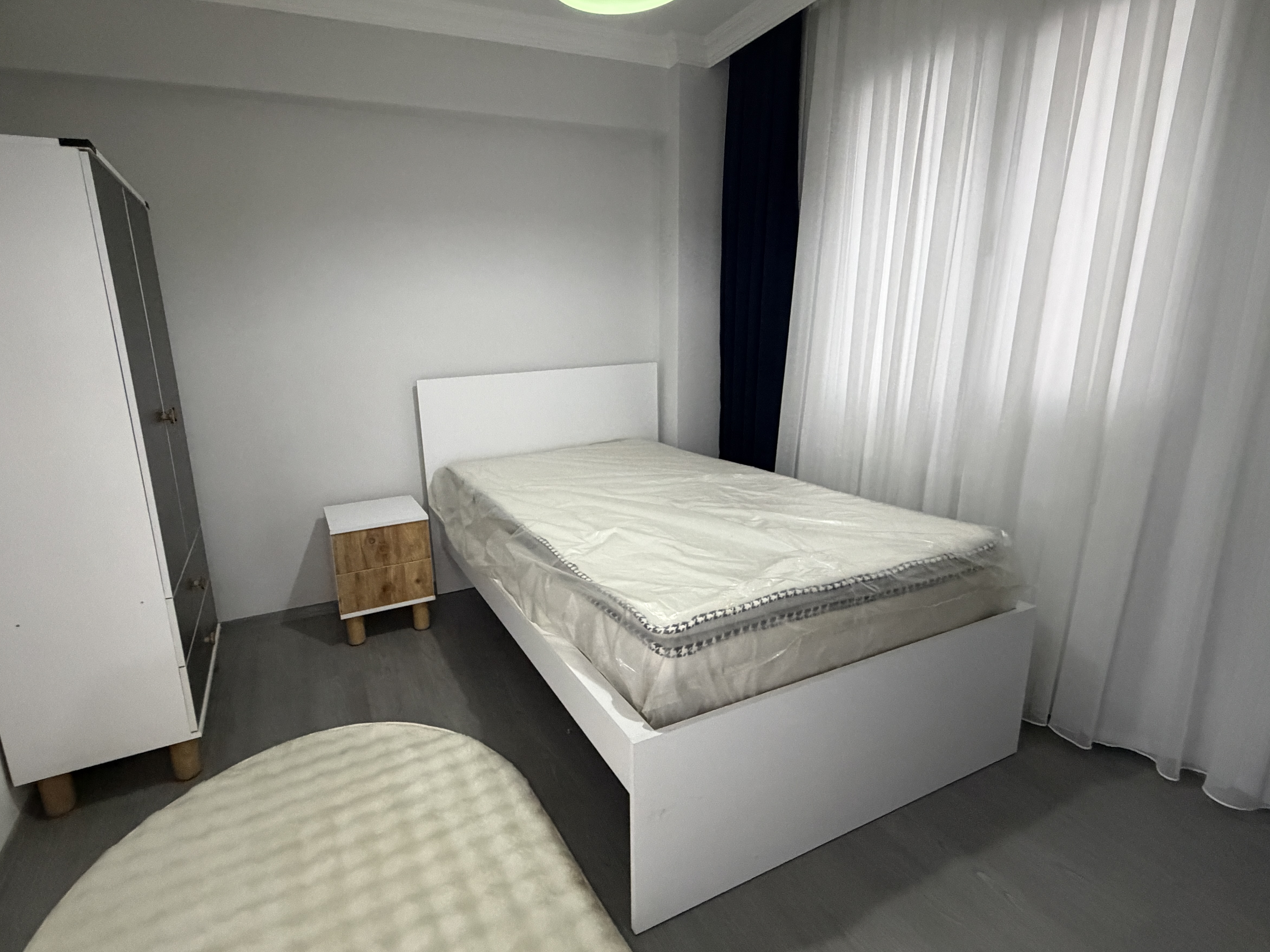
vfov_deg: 74.7
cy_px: 465
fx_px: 624
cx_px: 577
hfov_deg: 90.8
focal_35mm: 17
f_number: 2.2
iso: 800
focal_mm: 2.22
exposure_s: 1/50
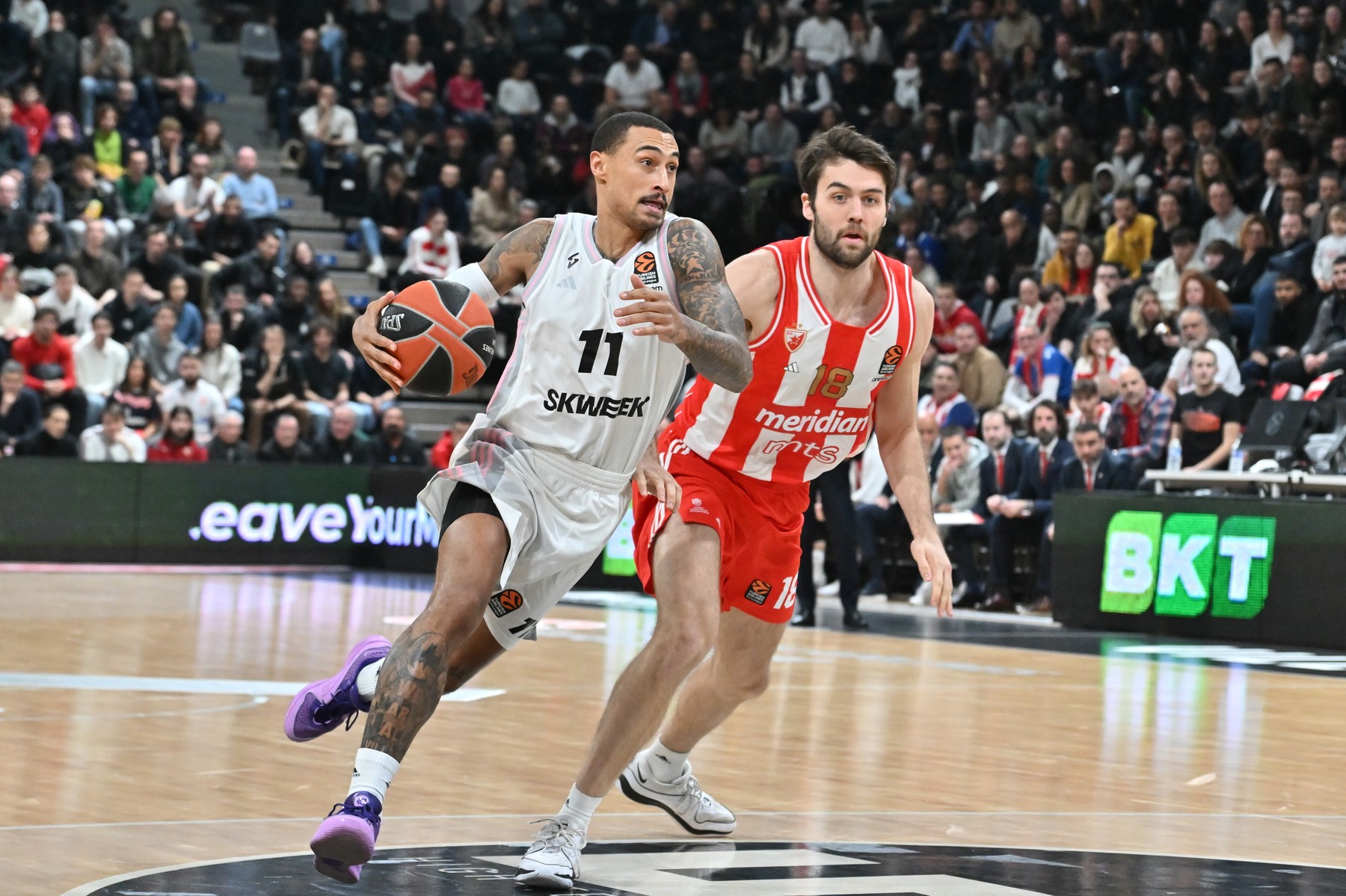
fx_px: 4373
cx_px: 673
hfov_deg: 17.5
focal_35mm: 117
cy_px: 448
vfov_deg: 11.7
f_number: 4
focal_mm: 78
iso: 2500
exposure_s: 1/1000
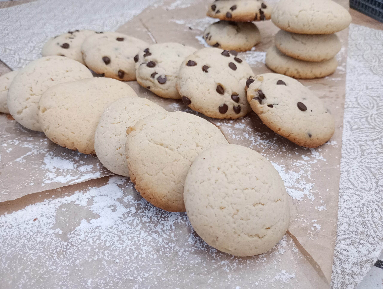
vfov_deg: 49.9
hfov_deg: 63.4
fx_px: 310
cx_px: 192
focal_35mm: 28
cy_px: 144
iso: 558
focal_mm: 4.27
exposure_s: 1/33.3
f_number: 1.8
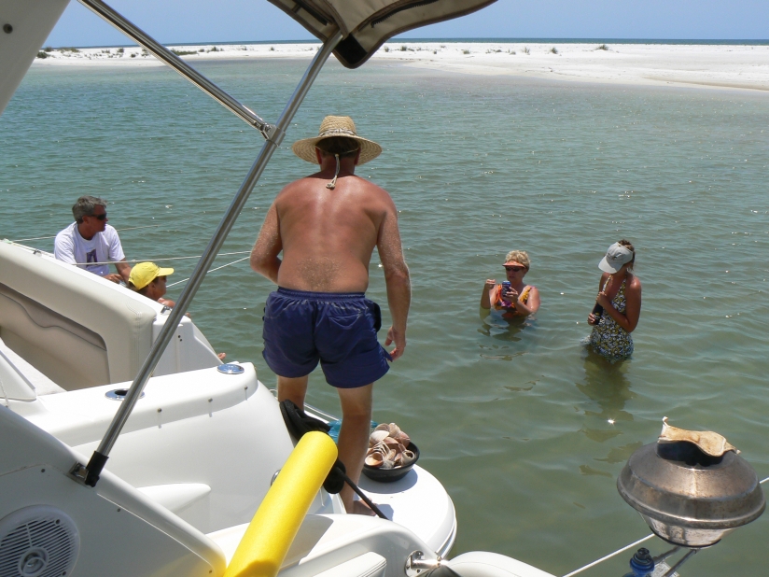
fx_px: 800
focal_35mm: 36
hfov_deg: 51.4
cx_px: 384
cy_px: 288
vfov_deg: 39.7
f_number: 8
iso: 80
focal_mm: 6
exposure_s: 1/500
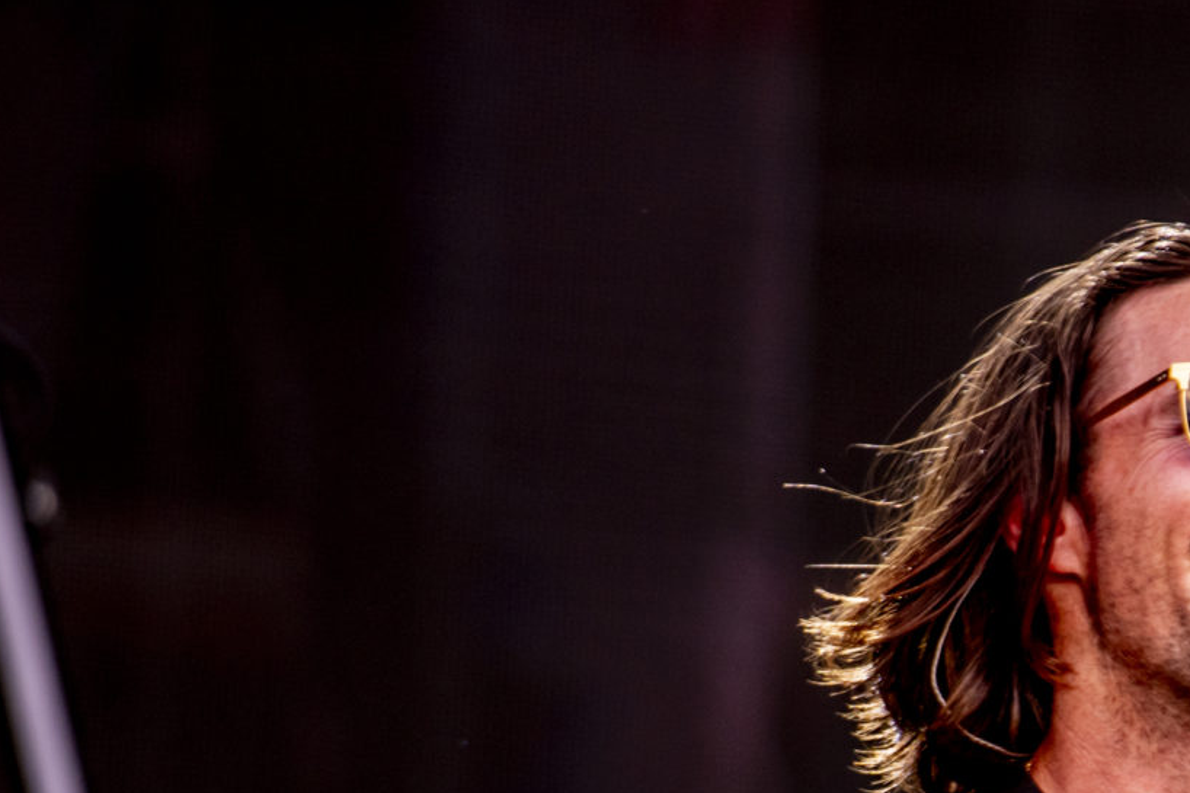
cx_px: 1414
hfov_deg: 3.3
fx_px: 20687
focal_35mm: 626
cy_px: 912
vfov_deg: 2.2
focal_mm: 200
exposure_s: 1/500
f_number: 2.8
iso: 500
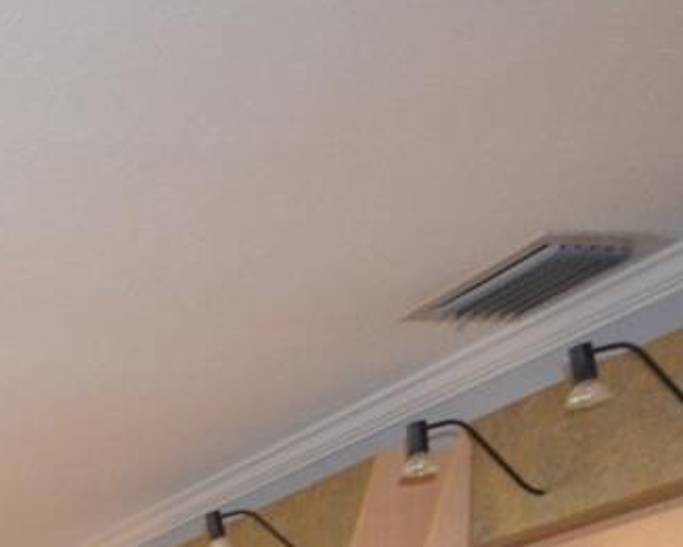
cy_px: 902
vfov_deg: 18.6
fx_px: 1395
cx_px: -582
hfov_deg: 19.5
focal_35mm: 69
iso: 800
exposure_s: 1/60
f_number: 4
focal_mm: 10
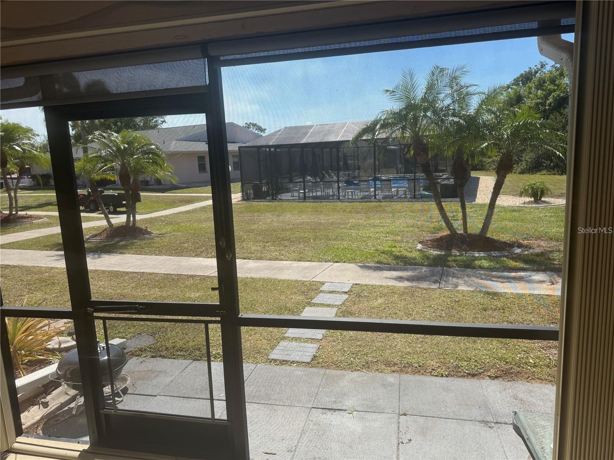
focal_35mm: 24
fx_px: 426
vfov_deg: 56.8
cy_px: 230
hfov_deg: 71.6
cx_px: 307
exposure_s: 1/2959
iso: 80
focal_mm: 6.76
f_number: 1.78
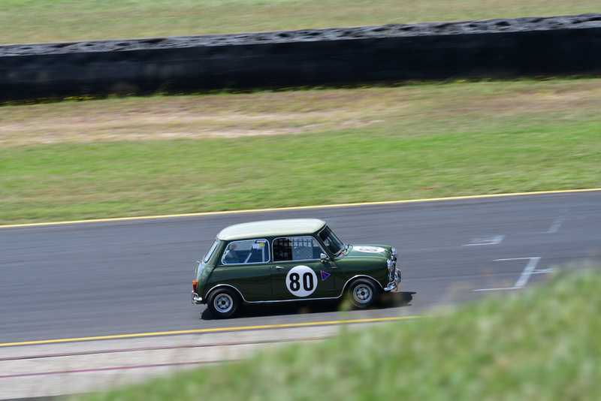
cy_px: 200
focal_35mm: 300
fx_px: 5010
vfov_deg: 4.6
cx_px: 300
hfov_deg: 6.9
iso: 200
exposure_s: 1/250
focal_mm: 200
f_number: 10
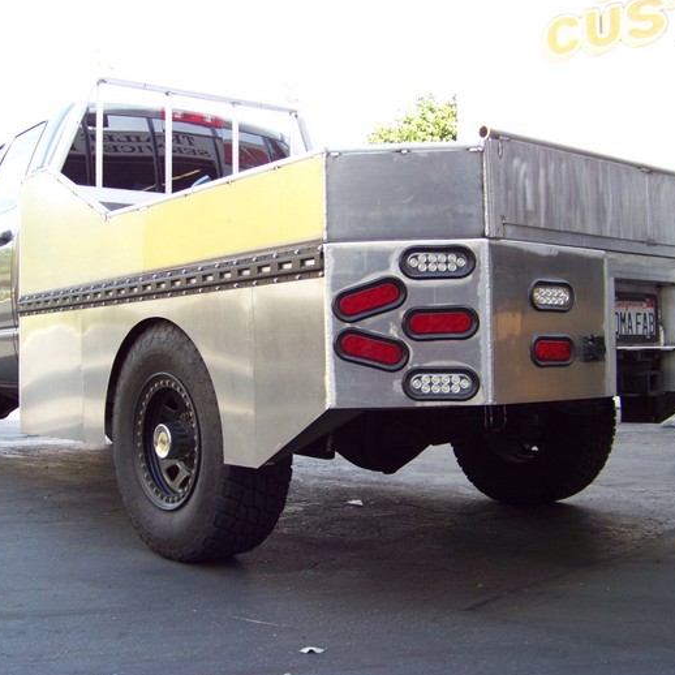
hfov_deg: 39.2
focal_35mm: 43
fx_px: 949
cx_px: 317
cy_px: 338
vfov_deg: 39.2
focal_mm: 5.85
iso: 72
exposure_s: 1/100
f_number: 2.8
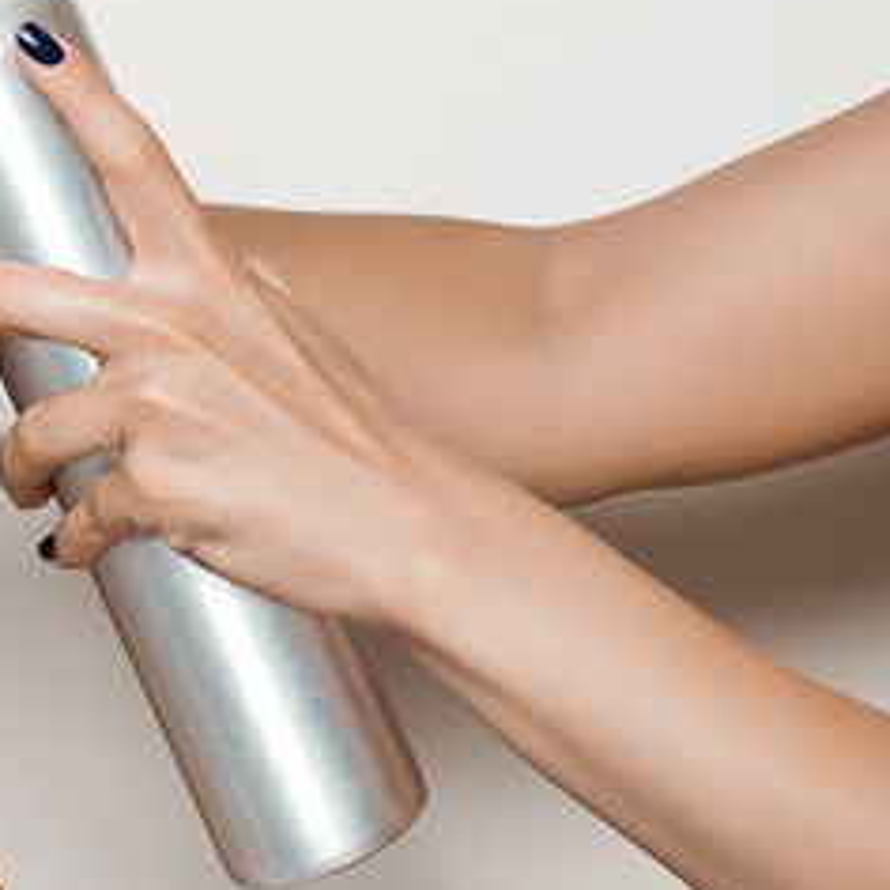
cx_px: -554
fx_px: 8785
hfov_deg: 5.7
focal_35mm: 302
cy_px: 224
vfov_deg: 5.8
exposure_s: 1/160
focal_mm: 105
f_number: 6.3
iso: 200
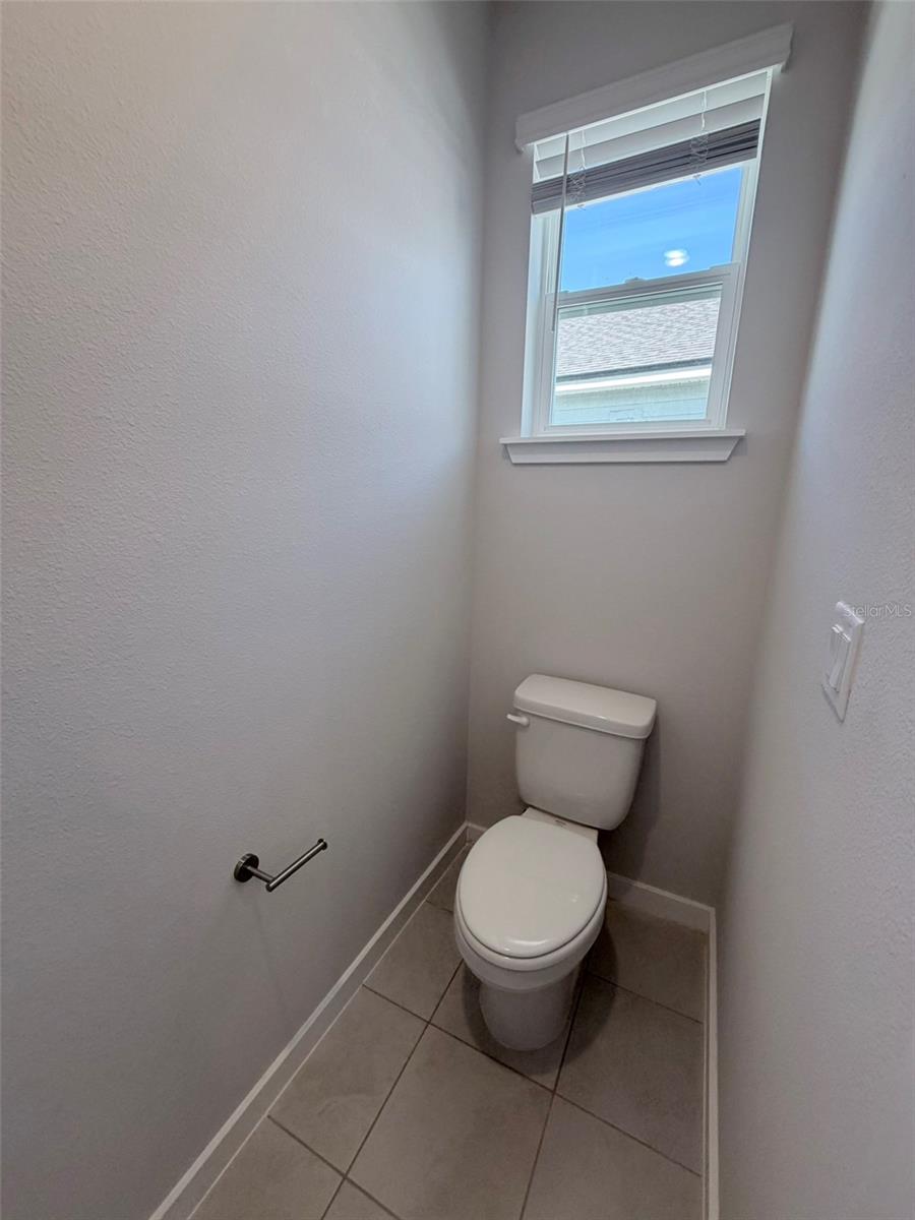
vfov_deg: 102.1
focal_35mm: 14
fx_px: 493
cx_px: 458
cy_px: 610
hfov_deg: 85.7
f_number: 2.2
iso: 160
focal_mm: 2.22
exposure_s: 1/120
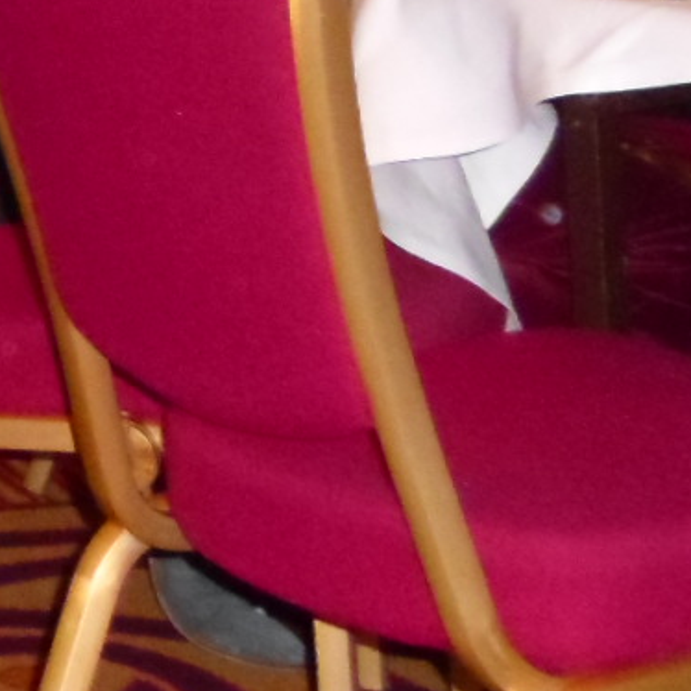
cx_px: -1011
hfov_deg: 10.1
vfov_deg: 11.2
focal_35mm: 150
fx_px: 3388
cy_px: -368
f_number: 3.3
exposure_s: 1/45
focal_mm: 5.6
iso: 400
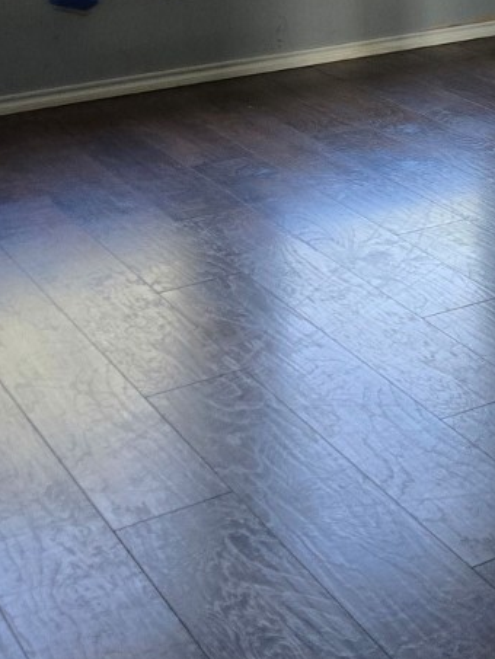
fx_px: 1486
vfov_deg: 22.3
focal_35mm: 78
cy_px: -205
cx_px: 578
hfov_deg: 18.1
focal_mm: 6.3
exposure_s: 1/120
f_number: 1.7
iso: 160
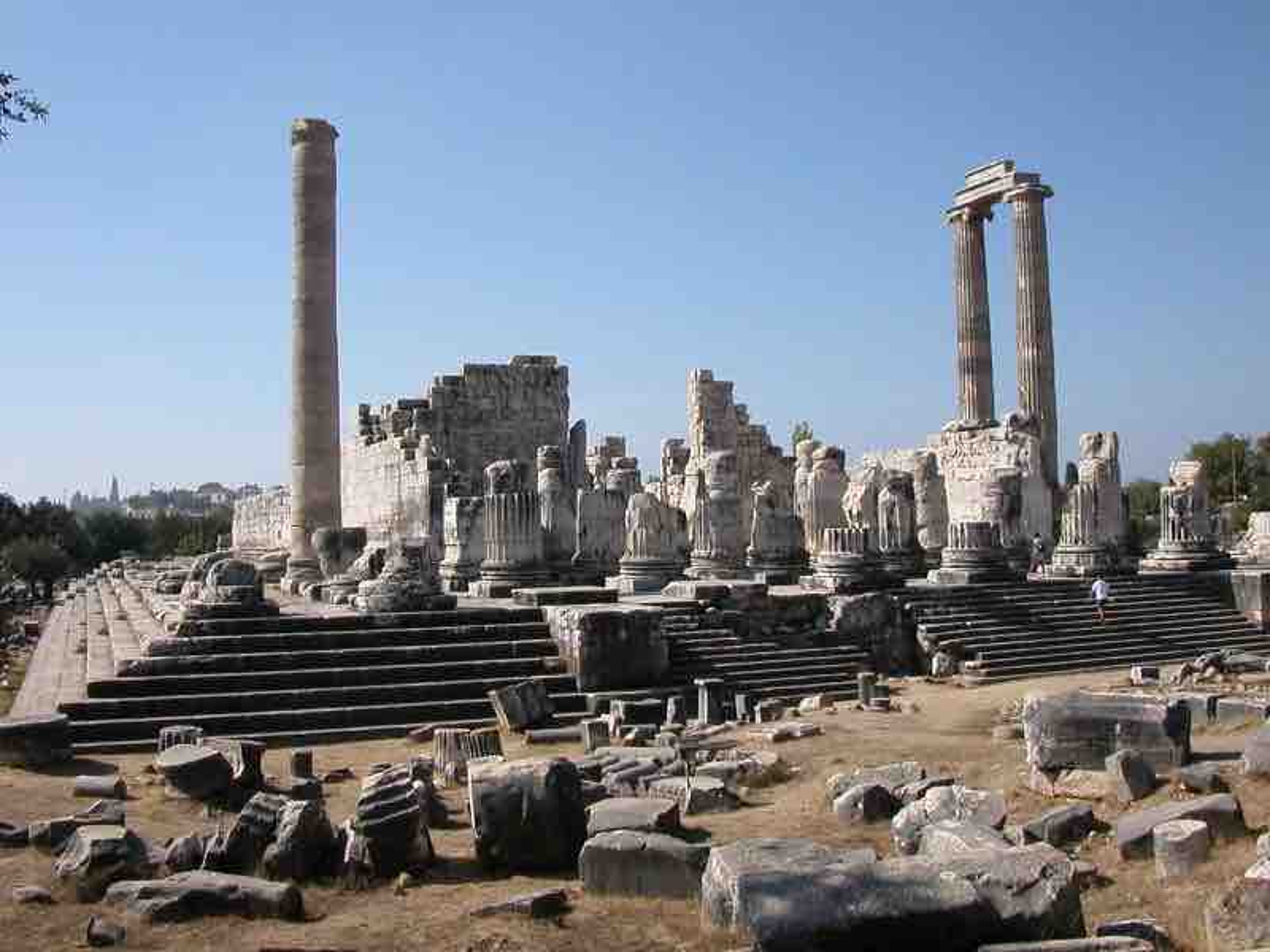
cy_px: 476
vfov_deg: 38.7
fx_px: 1357
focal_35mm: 37
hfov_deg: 50.1
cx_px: 635
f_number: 4.5
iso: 100
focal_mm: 5.6
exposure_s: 1/841
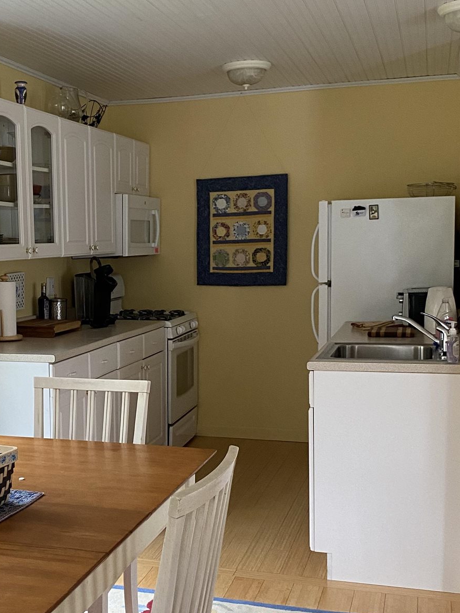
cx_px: 77
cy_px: 349
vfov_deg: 37.4
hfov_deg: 27.8
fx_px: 904
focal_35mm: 51
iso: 200
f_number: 1.8
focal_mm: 4.25
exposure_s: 1/60
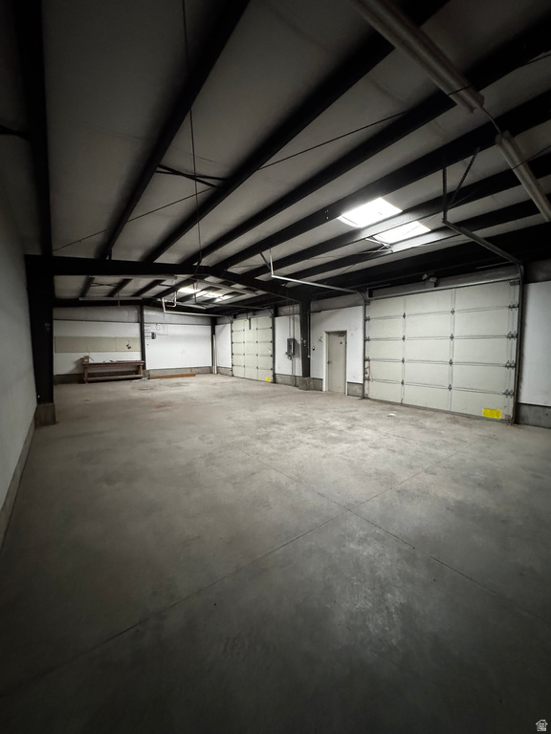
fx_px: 297
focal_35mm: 14
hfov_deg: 85.7
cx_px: 276
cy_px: 367
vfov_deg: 102.1
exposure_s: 1/47
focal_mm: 2.22
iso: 1250
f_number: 2.2
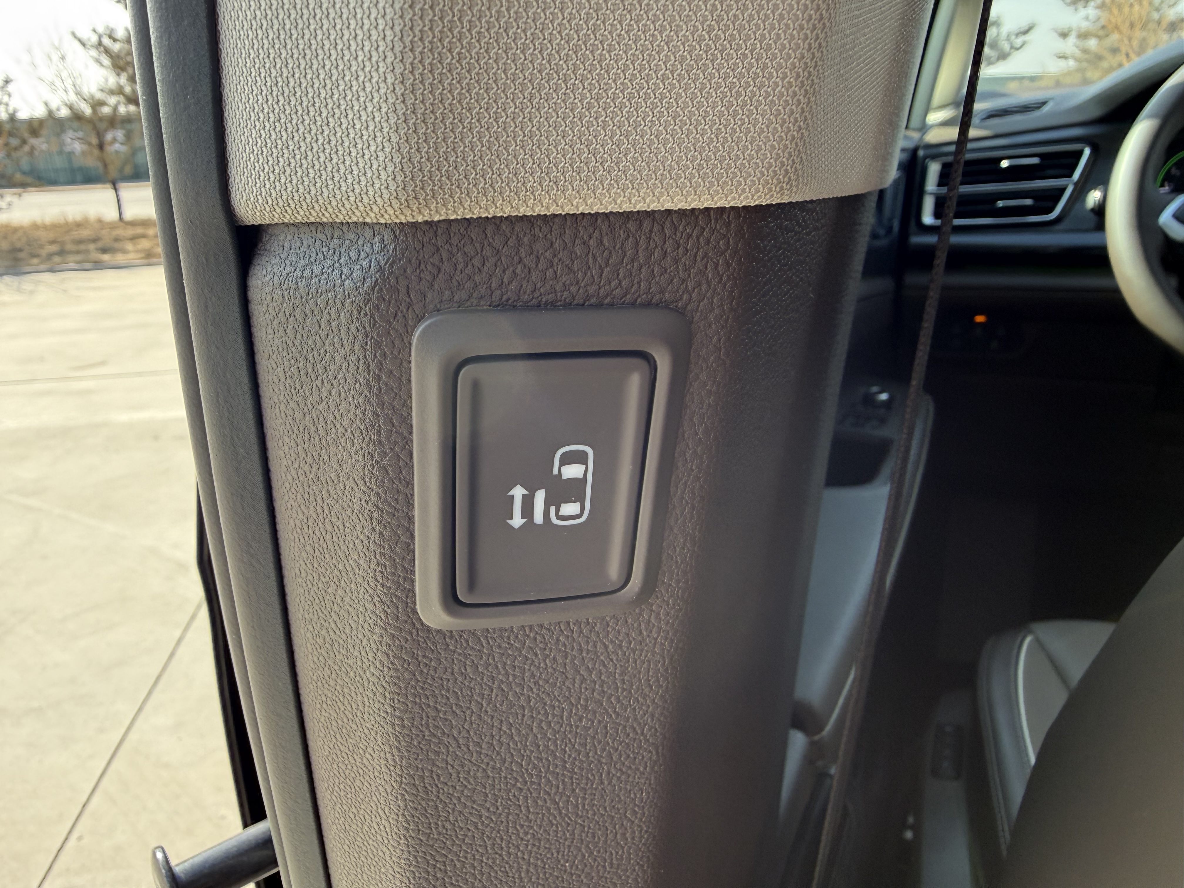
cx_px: 592
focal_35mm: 24
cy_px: 444
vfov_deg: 56.8
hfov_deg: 71.6
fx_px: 821
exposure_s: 1/179
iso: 50
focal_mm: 2.22
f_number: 2.2
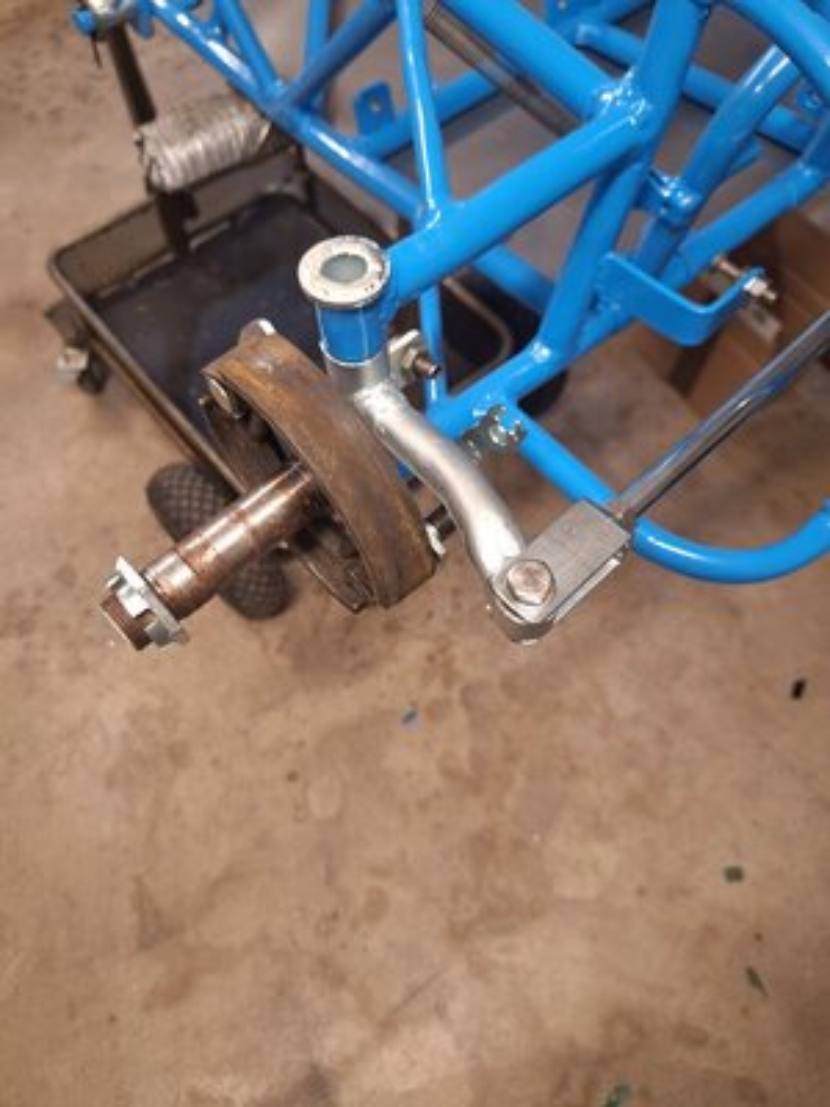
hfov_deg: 58.9
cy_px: 554
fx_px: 735
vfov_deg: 73.9
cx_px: 415
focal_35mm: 23
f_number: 1.8
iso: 250
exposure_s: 1/33
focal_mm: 5.54
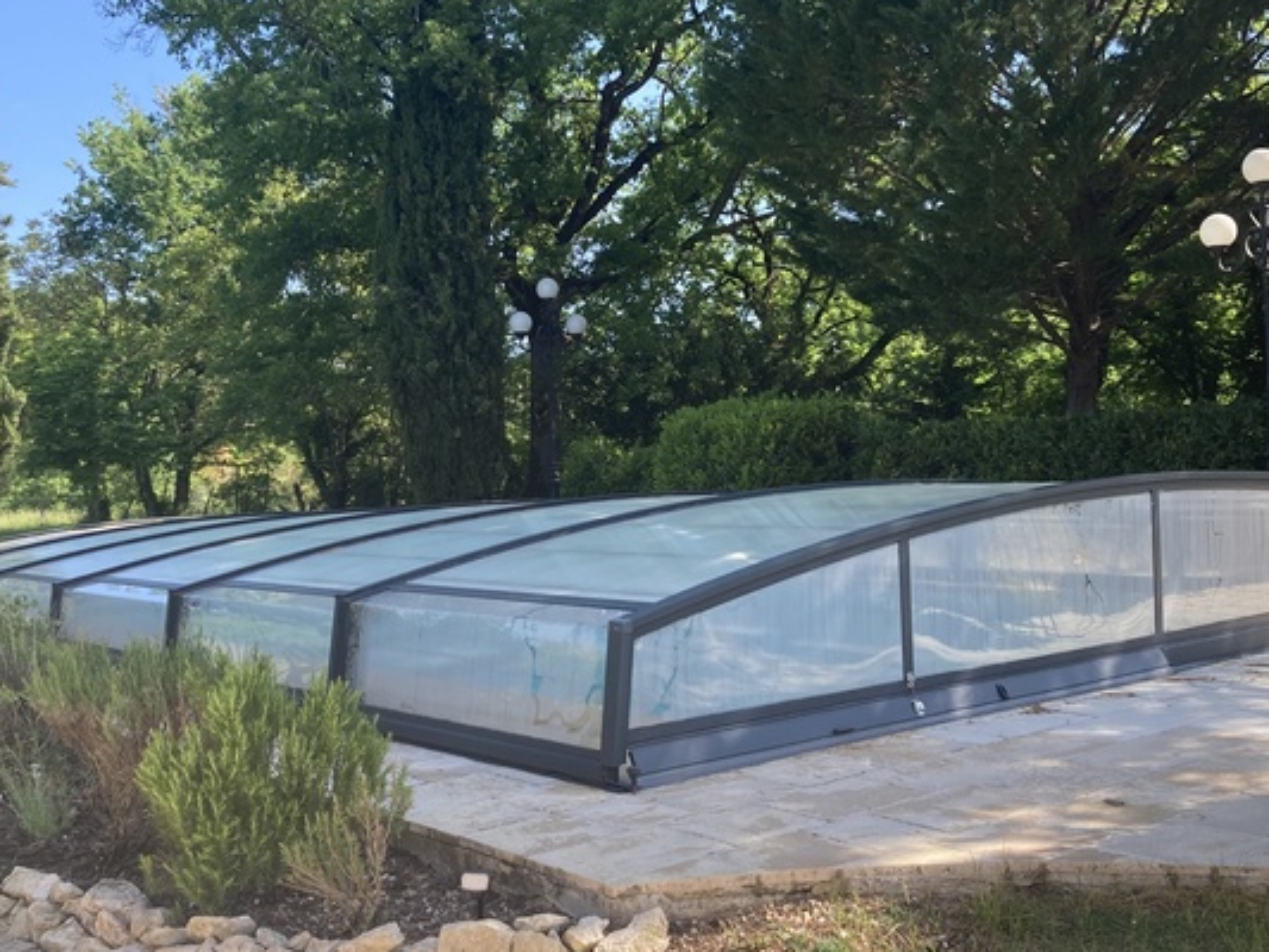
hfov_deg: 44.8
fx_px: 1540
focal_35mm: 42
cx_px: 593
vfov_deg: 34.4
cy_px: 452
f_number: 1.8
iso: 20
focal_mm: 3.99
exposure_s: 1/600
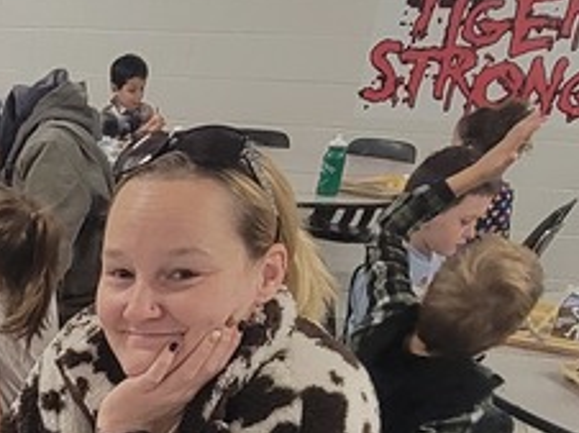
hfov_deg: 27.3
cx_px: -179
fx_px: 986
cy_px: 600
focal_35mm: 59
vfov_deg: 21.7
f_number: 2.2
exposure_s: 1/60
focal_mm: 2.2
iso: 200
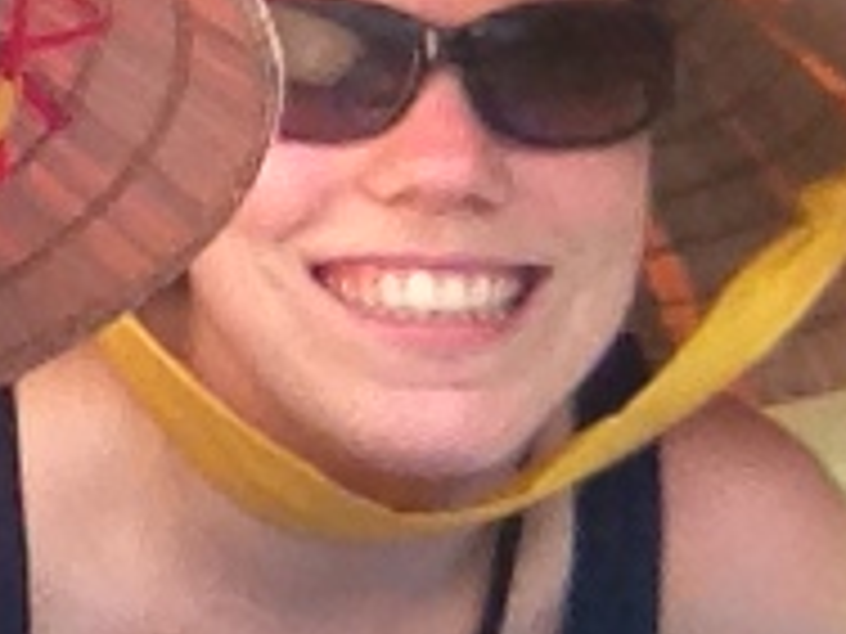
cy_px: -49
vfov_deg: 12.3
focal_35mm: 119
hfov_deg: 15.8
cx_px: -230
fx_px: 2908
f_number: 2.4
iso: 125
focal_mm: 1.85
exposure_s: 1/1225
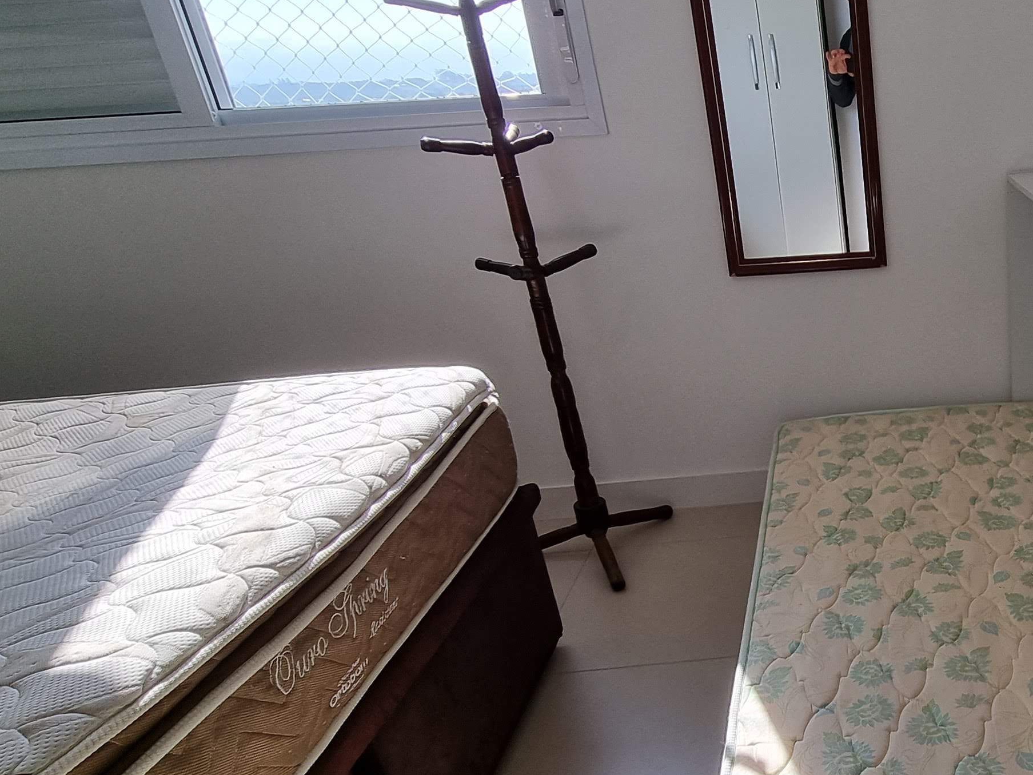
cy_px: 511
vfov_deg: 47.5
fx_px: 866
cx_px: 942
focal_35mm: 29
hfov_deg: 53.4
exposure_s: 1/610
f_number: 2.2
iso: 50
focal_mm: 2.2
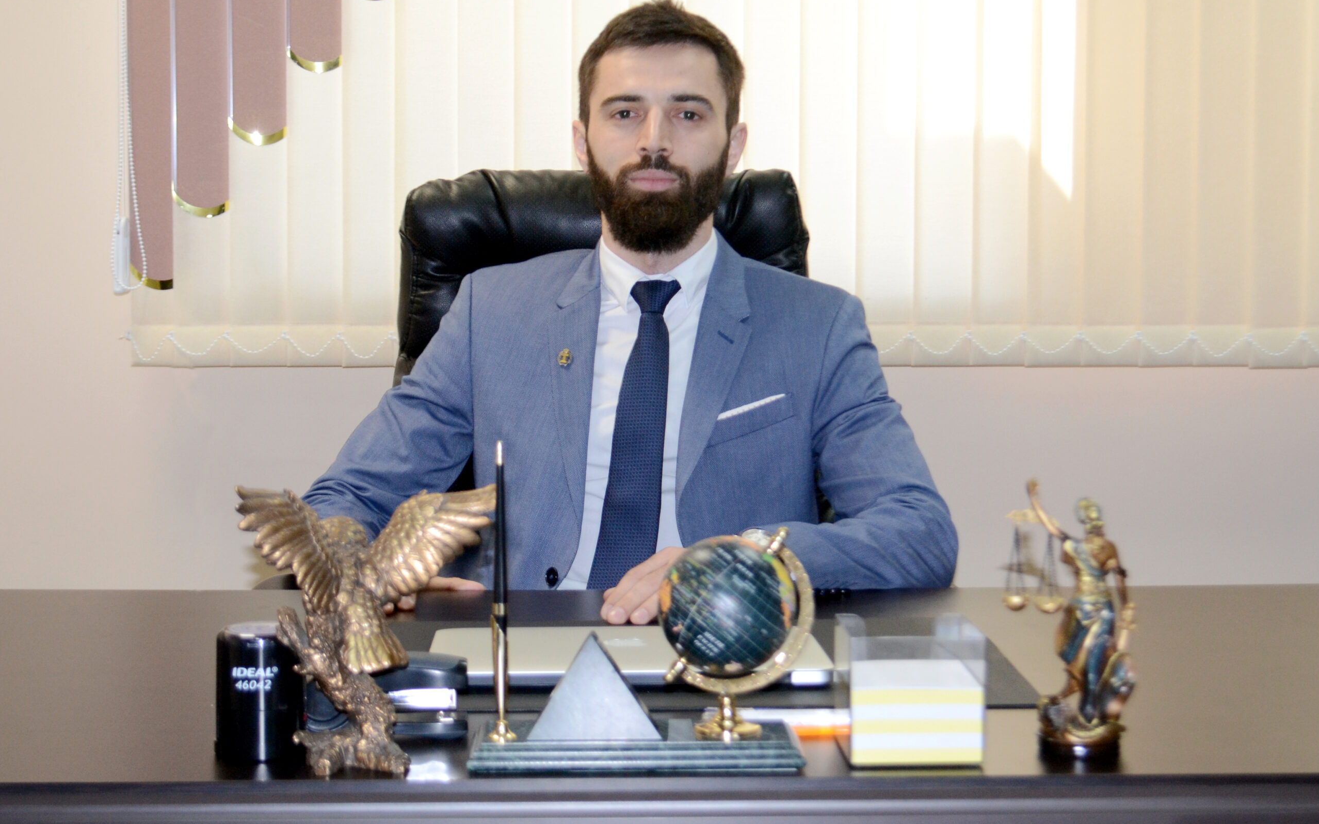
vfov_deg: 26.3
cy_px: 394
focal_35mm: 49
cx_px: 660
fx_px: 1761
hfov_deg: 41.1
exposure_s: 1/60
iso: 720
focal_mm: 32
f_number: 4.8
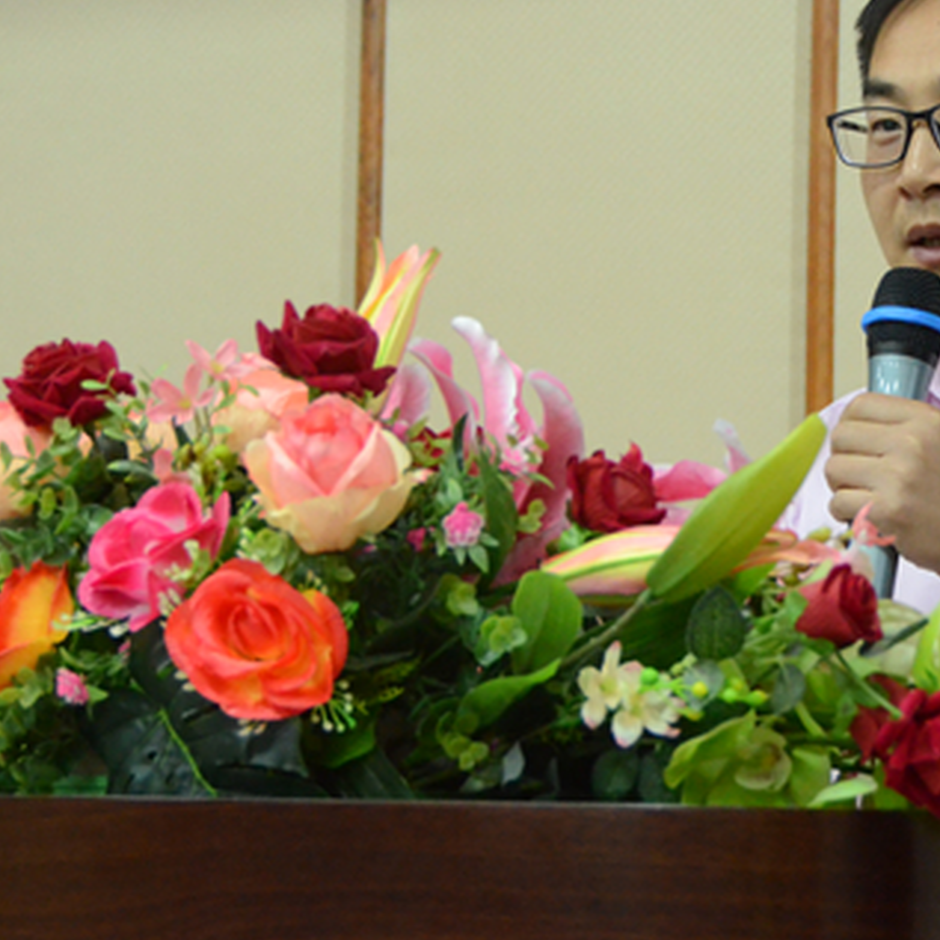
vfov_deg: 11.4
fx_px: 4701
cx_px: 836
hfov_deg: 11.4
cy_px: 288
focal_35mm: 153
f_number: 4.8
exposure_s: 1/125
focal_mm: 56
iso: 3200
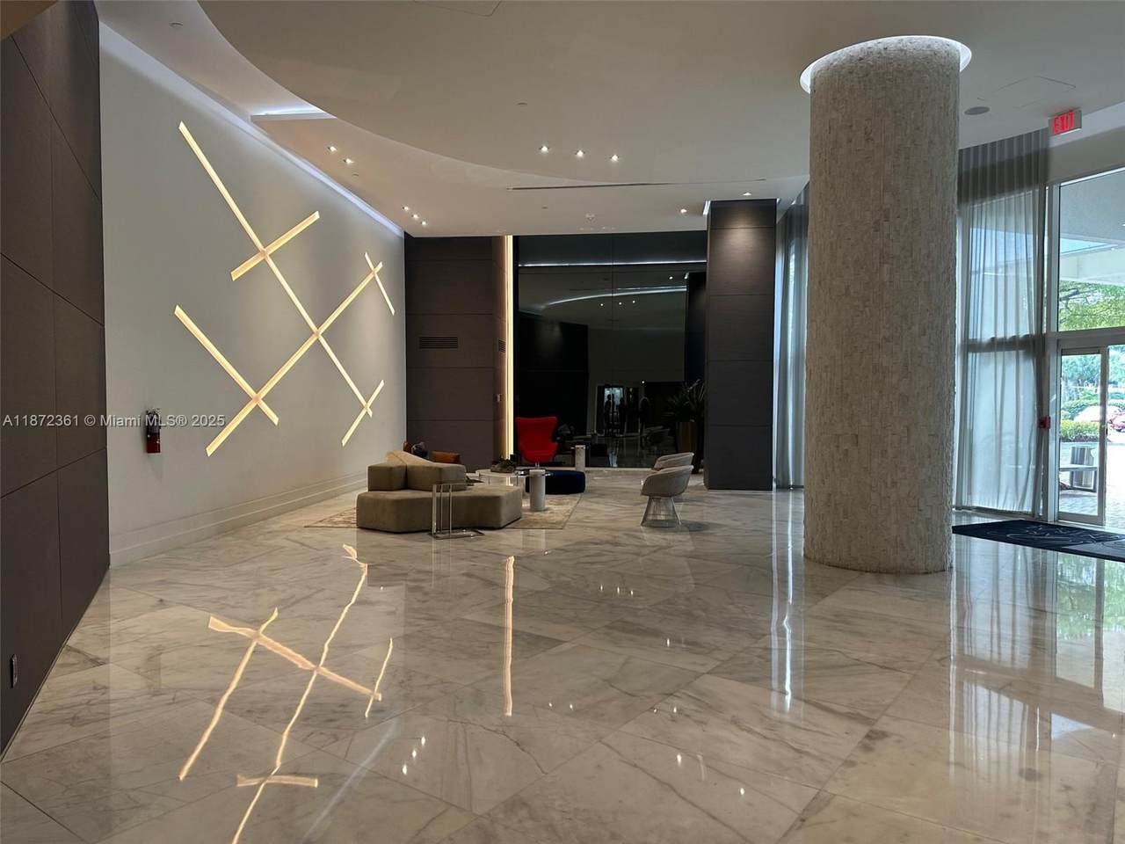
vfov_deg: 56.8
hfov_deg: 71.6
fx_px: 780
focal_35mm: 24
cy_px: 422
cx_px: 562
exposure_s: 1/60
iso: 160
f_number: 1.78
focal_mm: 6.86
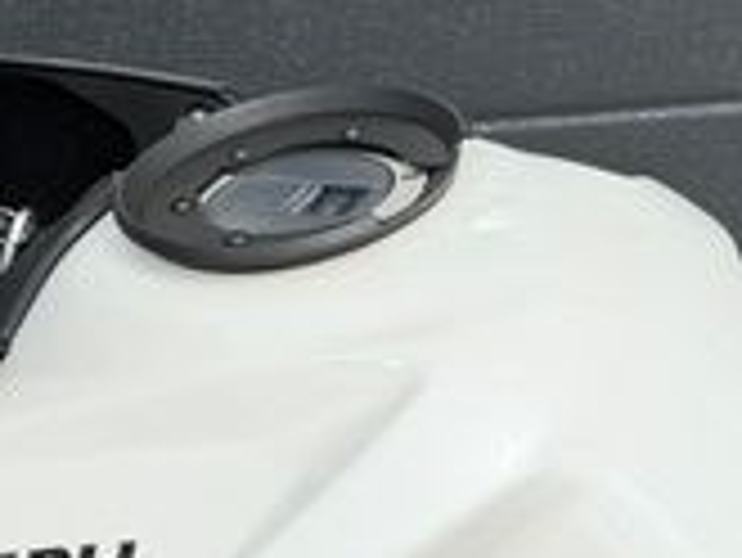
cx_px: 58
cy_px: 468
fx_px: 3990
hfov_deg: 10.6
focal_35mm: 186
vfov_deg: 8.0
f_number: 1.78
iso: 64
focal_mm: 6.76
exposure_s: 1/2342
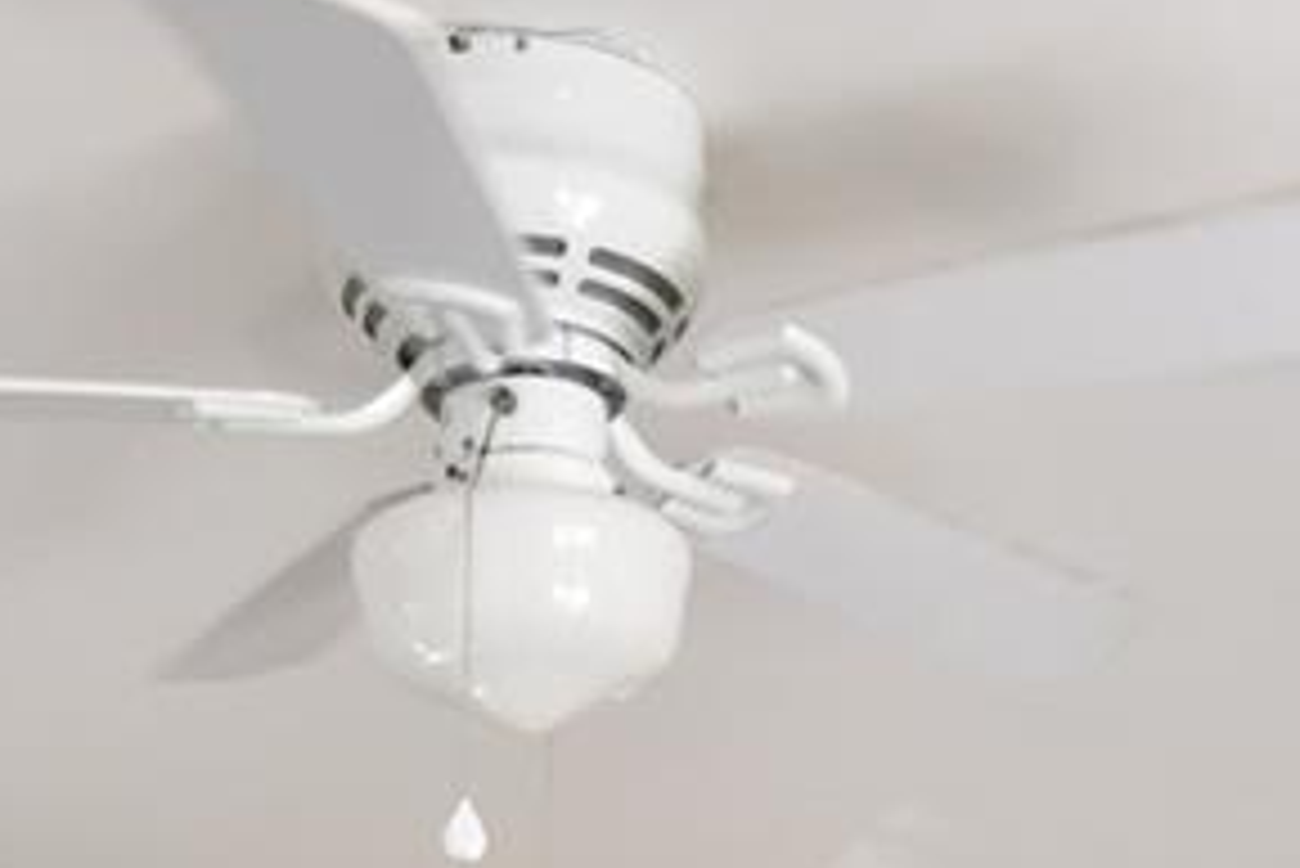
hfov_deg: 24.4
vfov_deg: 13.8
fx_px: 2999
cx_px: 769
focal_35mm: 83
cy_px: 1776
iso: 800
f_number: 3.5
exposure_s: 1/20
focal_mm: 10
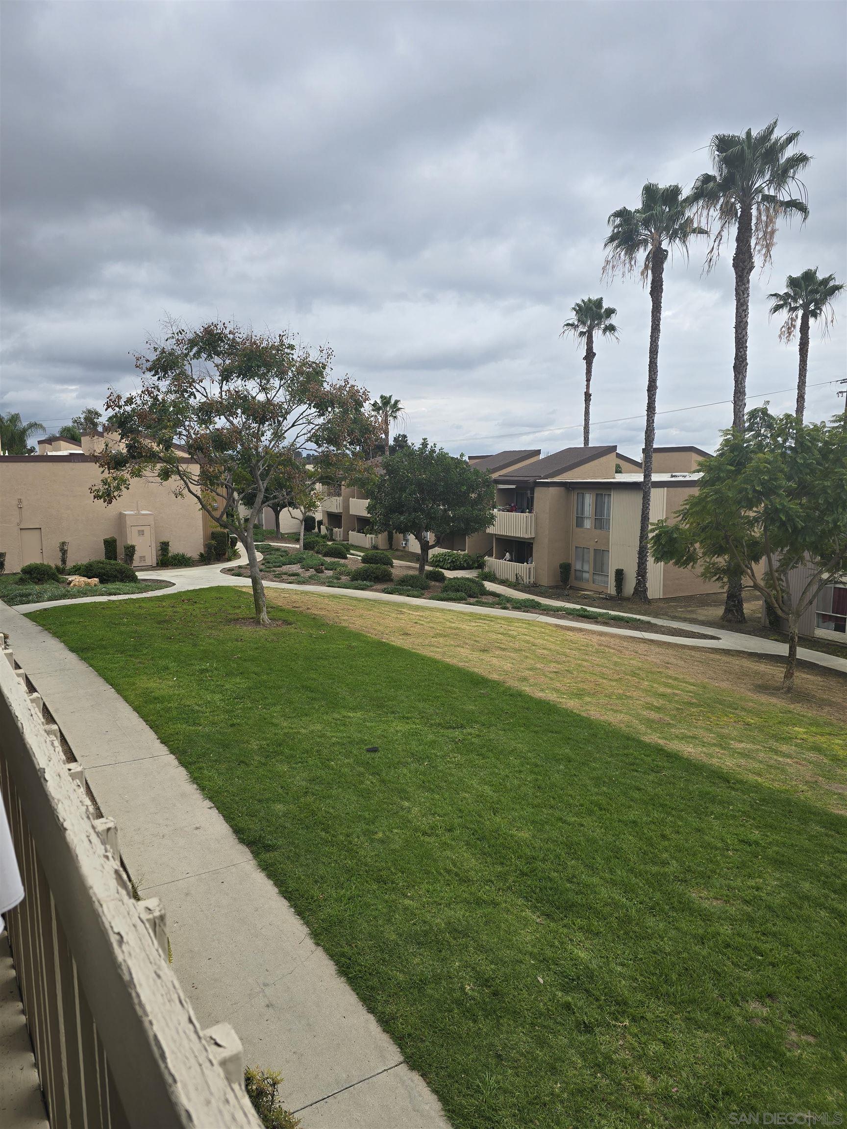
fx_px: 750
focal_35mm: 23
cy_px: 564
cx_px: 424
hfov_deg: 58.9
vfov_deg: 73.9
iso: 12
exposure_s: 1/289
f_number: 1.7
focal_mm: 6.3
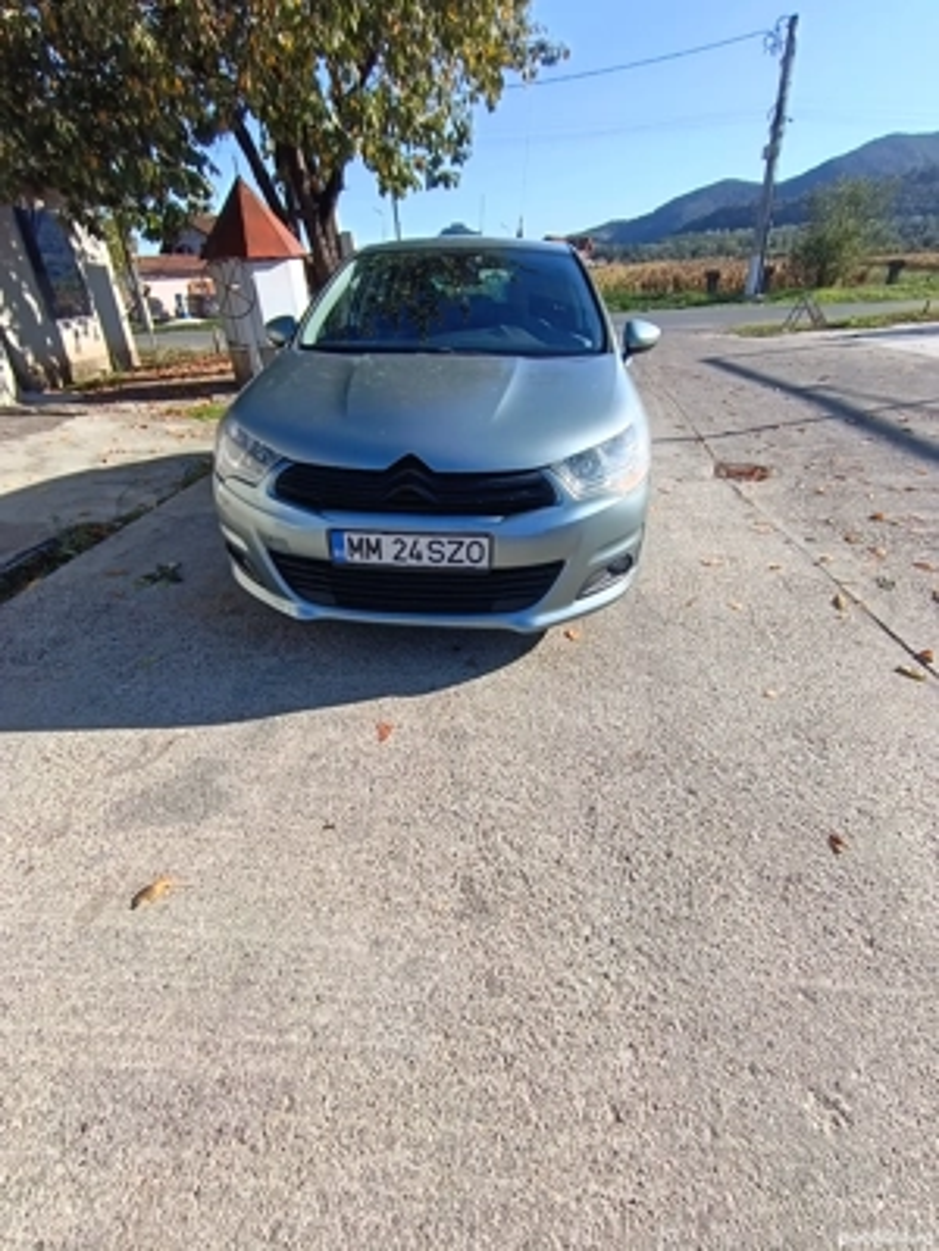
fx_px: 615
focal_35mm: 17
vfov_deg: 91.0
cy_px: 626
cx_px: 470
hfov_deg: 74.7
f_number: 2.2
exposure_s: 1/624
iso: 102
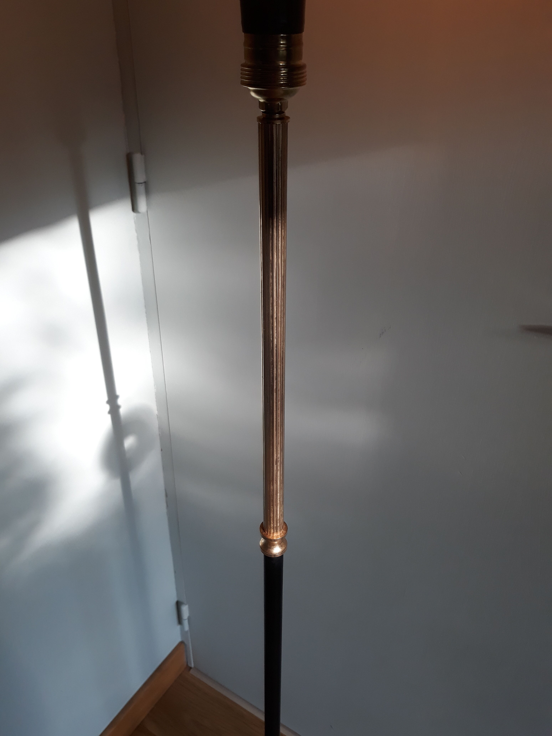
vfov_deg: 65.3
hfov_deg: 51.4
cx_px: 276
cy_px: 368
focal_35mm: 27
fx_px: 574
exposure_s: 1/100
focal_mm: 3.71
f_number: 1.7
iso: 64
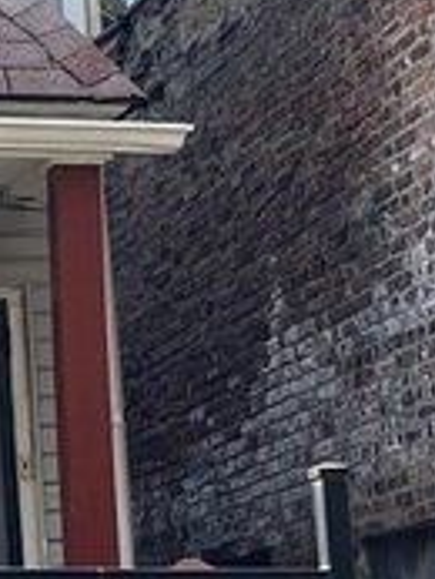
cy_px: 97
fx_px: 2711
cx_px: -636
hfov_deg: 8.4
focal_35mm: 162
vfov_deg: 12.1
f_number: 1.6
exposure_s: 1/1009
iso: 50
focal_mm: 5.1
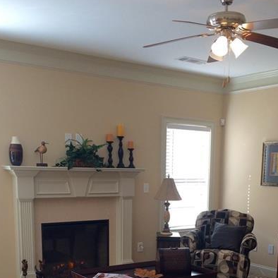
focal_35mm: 50
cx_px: 167
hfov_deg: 33.9
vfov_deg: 32.3
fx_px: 454
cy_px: 253
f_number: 2.2
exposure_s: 1/60
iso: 40
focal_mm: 4.15
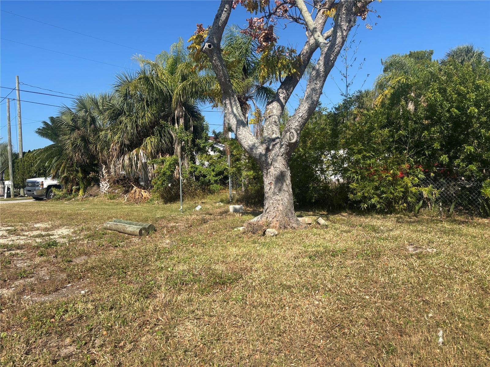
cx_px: 245
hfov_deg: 67.3
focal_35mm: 26
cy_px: 184
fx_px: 368
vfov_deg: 53.1
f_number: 1.6
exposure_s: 1/3106
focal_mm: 5.96
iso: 50
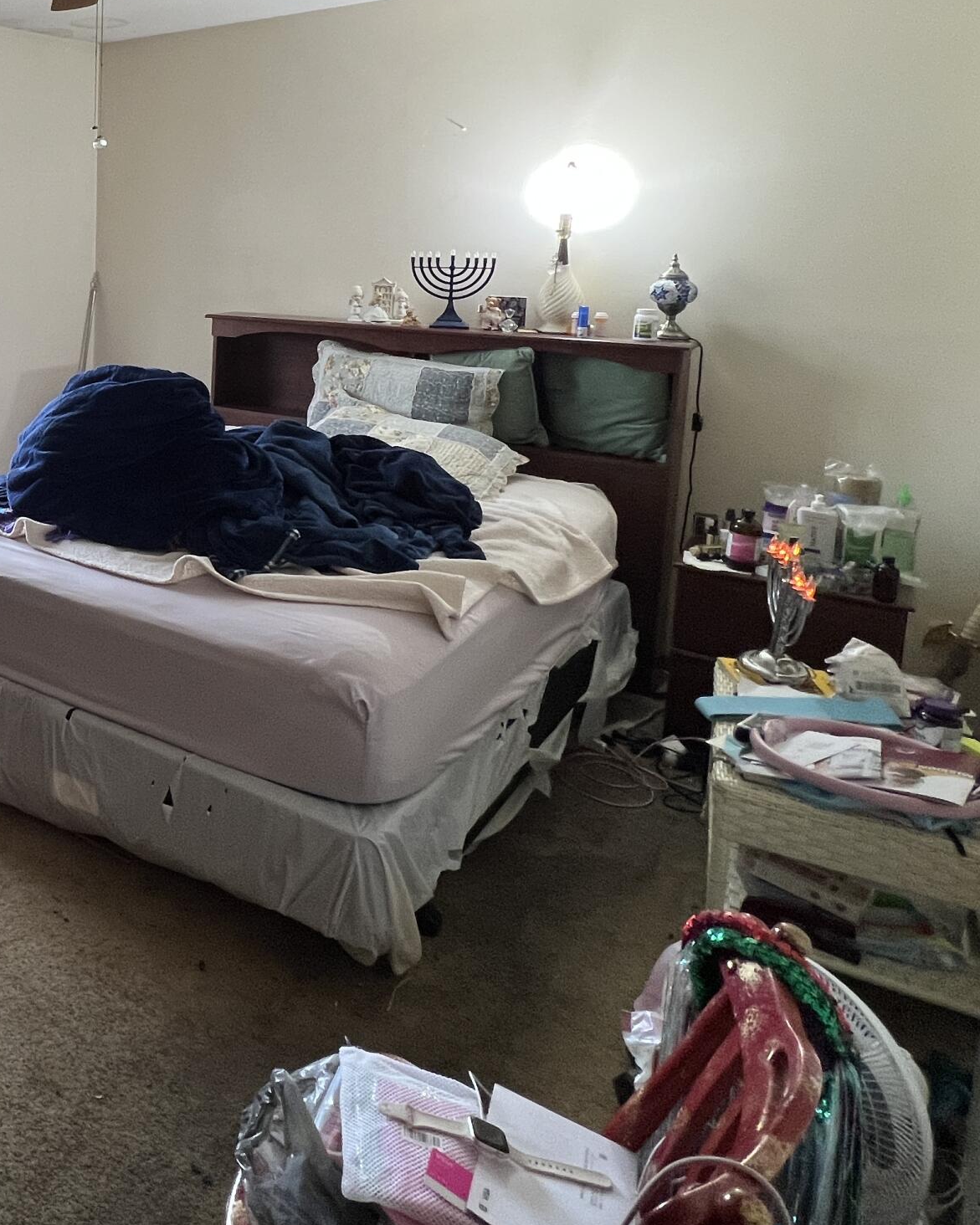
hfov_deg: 44.4
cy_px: 354
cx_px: -54
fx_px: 943
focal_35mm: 26
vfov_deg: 63.3
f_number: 1.8
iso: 160
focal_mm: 1.57
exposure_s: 1/60
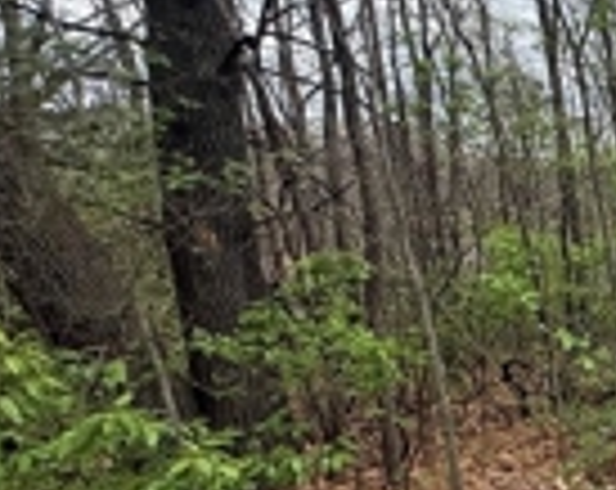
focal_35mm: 40
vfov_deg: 36.0
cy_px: 391
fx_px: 728
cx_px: 859
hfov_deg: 31.3
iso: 50
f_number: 2.2
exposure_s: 1/535
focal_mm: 2.22
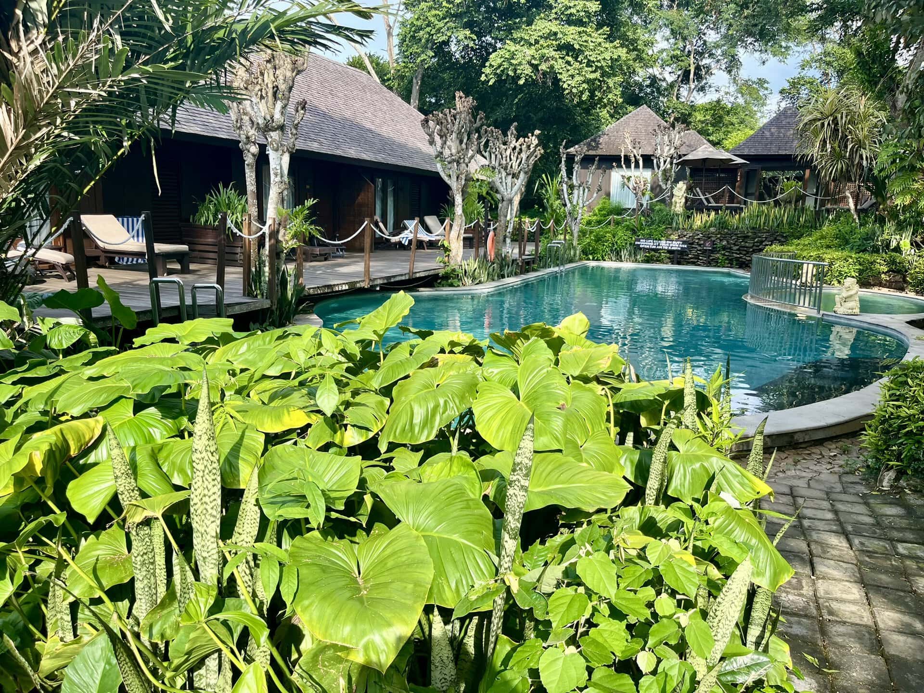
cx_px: 462
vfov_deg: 53.1
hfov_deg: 67.3
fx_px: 694
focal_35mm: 26
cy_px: 346
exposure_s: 1/1018
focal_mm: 5.1
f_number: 1.6
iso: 50
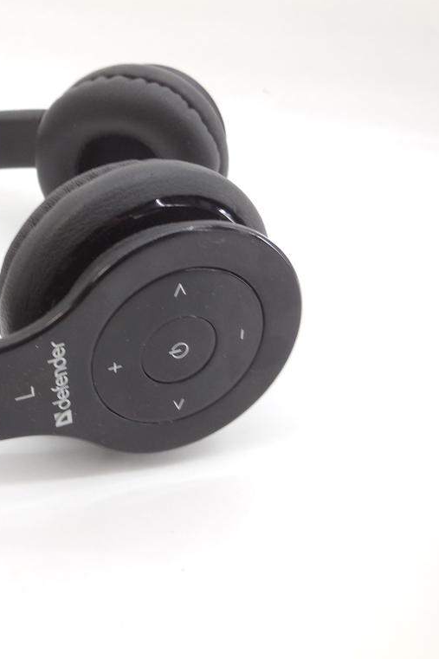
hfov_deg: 35.2
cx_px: 29
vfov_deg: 54.4
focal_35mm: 35
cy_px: 330
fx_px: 640
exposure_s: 1/30
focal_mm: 4.5
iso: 125
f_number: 3.1
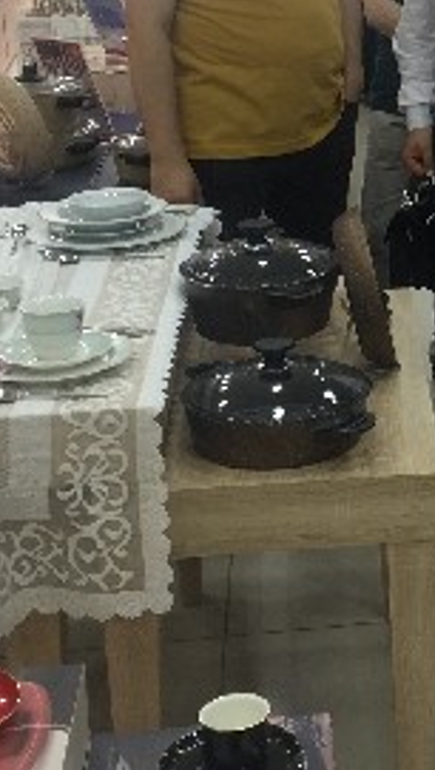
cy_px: 210
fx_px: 1595
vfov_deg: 26.9
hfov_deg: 14.8
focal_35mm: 78
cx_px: 580
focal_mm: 4.15
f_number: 2.2
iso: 40
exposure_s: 1/33
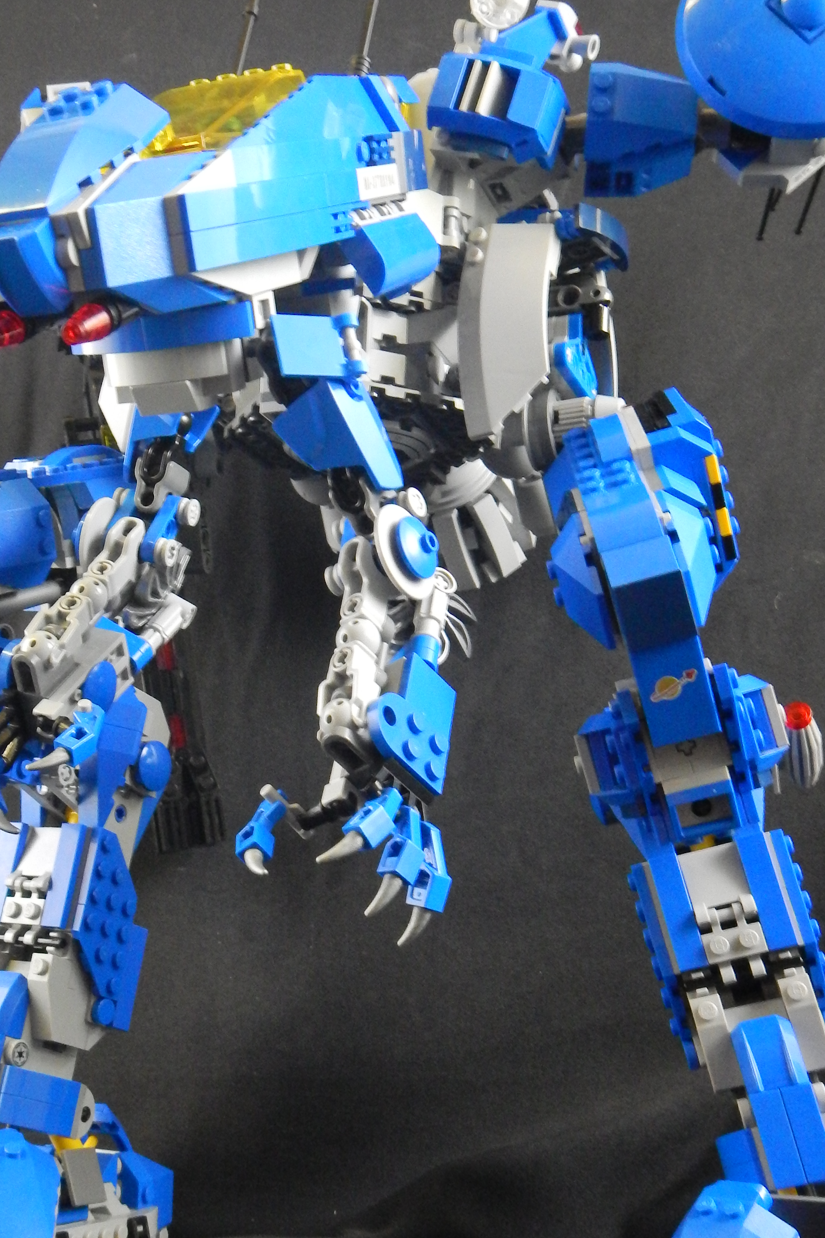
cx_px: 279
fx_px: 1547
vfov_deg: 43.6
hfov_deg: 29.7
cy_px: 676
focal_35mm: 45
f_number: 3.9
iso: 800
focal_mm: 5.9
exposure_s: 1/8
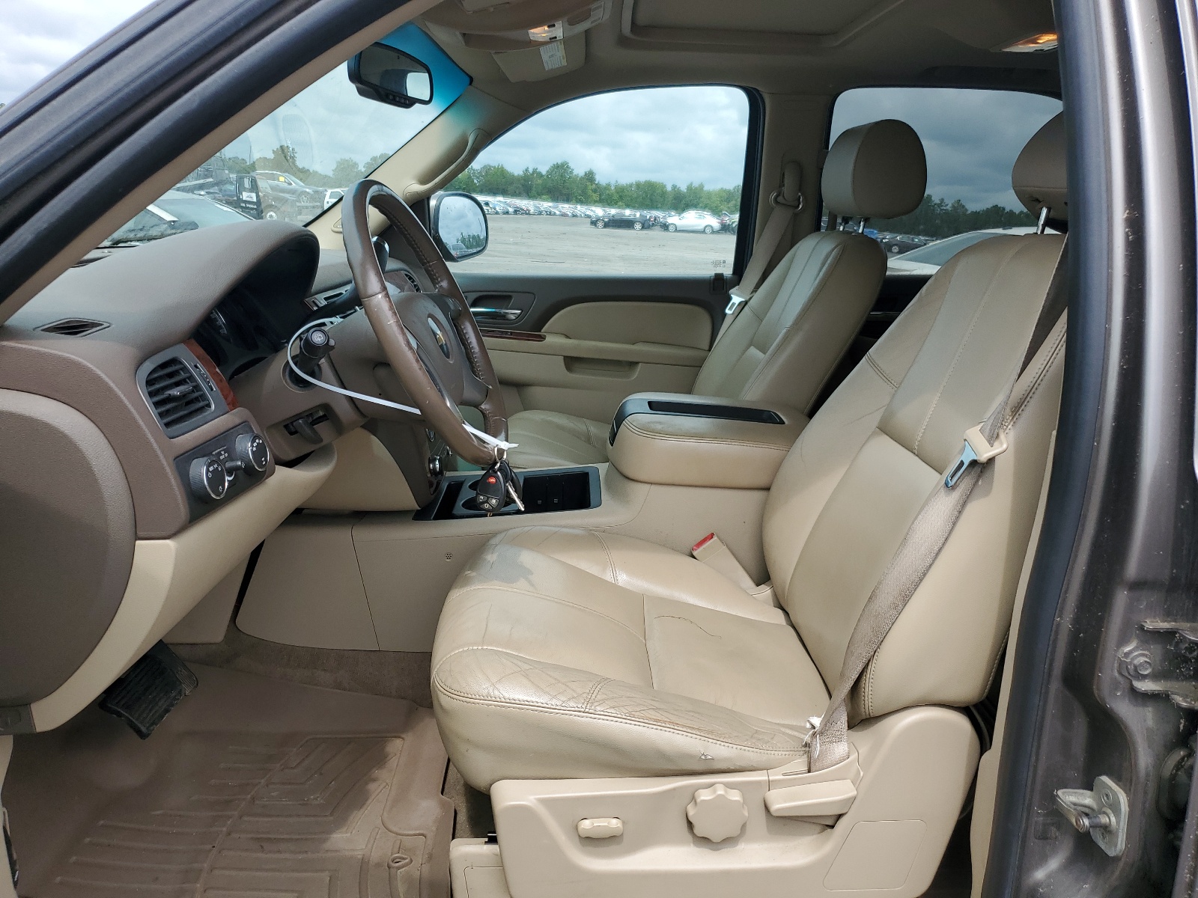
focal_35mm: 26
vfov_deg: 53.1
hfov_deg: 67.3
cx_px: 599
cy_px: 449
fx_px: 900
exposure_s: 1/1667
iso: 50
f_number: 1.5
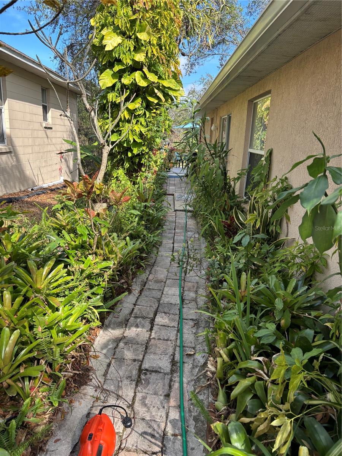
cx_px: 171
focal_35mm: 26
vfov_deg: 67.3
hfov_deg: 53.1
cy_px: 228
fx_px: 343
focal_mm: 5.96
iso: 50
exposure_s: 1/611
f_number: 1.6
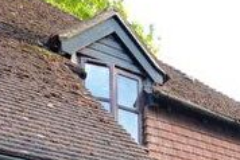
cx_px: 155
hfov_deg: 33.7
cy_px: 274
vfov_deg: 18.7
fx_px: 394
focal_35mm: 59
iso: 500
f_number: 5.6
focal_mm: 10
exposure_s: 1/100
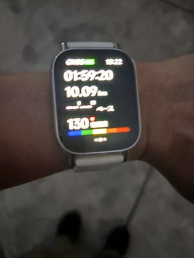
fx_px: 194
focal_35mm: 26
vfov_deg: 67.3
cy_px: 129
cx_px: 97
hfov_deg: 53.1
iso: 1250
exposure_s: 1/9
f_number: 1.6
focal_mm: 5.96
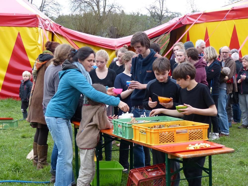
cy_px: 93
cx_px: 124
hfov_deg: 28.2
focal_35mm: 69
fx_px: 494
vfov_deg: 21.3
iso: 250
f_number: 2.8
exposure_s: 1/250
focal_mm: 12.5
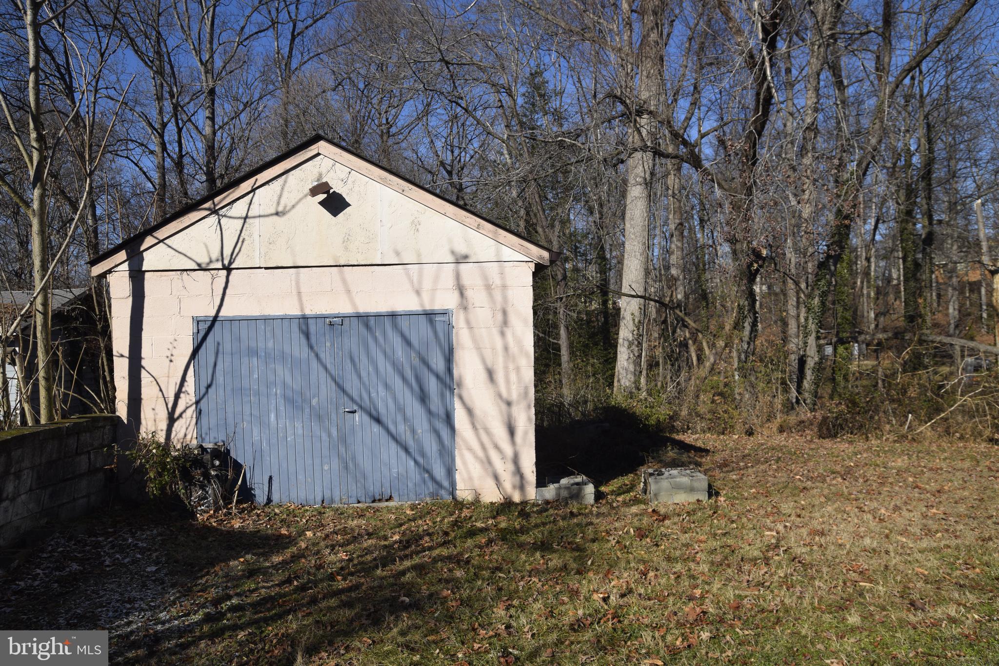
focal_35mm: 48
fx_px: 1332
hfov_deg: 41.1
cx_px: 500
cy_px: 333
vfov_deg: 28.1
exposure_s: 1/500
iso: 200
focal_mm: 32
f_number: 11
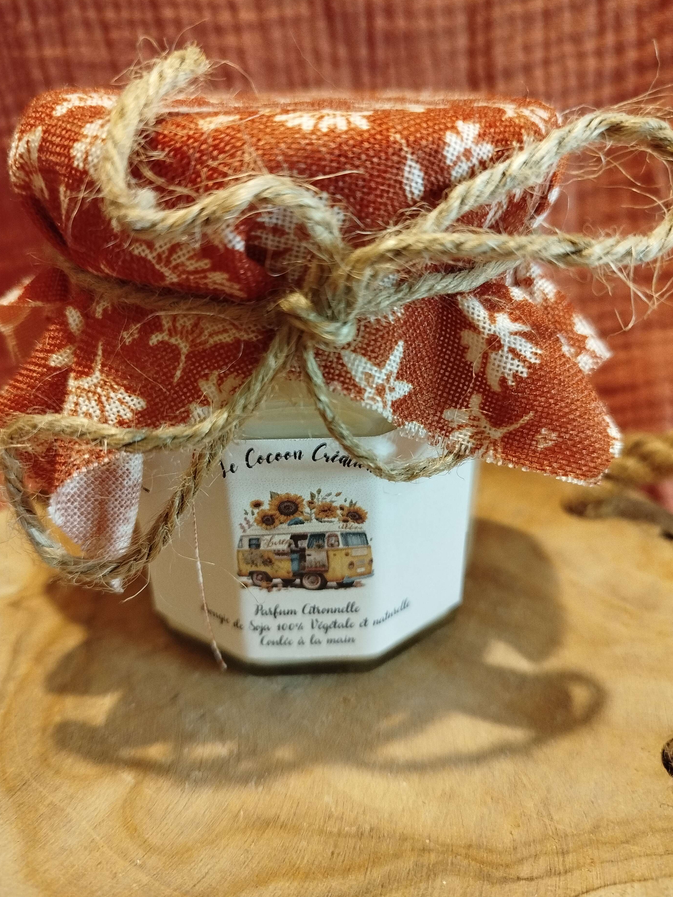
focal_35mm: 26
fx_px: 674
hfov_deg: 53.1
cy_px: 445
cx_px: 335
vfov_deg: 67.3
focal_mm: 5.31
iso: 800
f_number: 1.7
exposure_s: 1/25
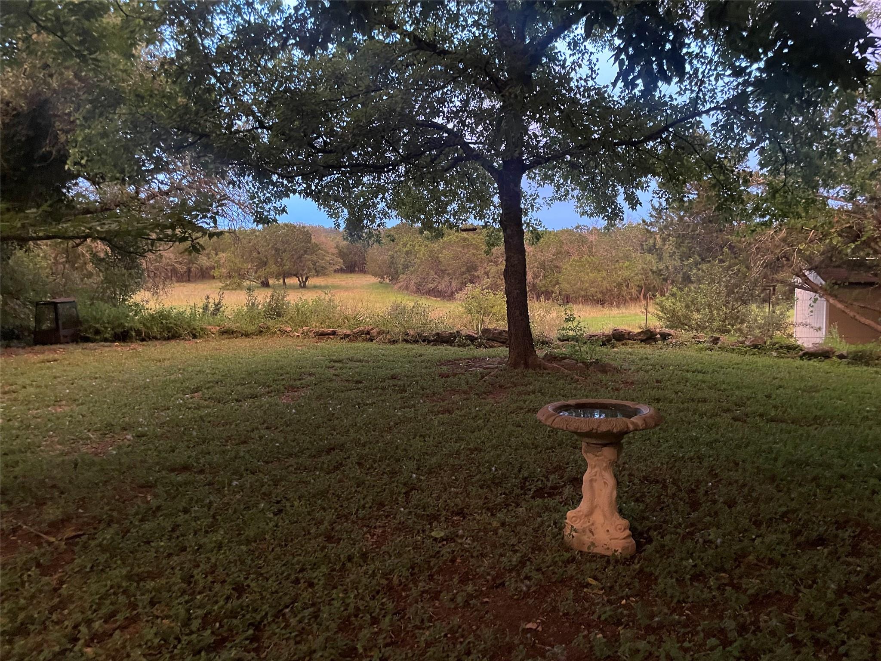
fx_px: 662
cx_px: 440
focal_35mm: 26
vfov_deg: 53.1
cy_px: 330
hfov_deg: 67.3
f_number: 1.6
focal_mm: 4.2
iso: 800
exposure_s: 1/30
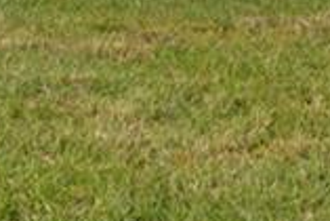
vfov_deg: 5.8
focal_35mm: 228
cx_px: -532
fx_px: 2092
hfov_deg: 8.1
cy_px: -343
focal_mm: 35
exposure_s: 1/125
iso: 100
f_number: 9
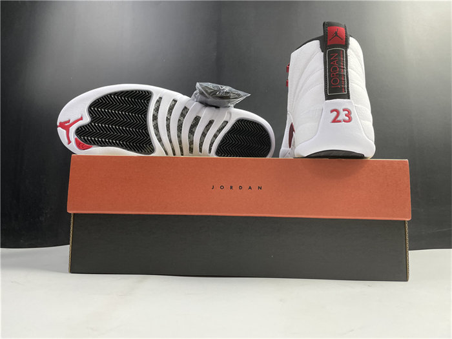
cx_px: 226
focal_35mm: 26
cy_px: 170
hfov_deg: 67.3
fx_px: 339
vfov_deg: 53.1
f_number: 1.6
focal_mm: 4.2
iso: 100
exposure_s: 1/100
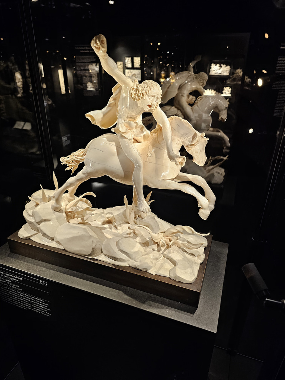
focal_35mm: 23
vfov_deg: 73.9
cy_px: 190
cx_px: 142
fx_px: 253
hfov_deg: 58.9
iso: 250
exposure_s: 1/120
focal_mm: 6.3
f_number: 1.7
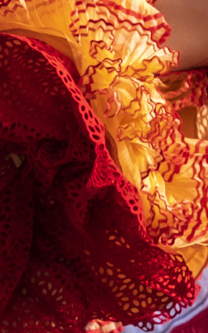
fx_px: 6105
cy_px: -23
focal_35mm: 673
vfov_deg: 3.1
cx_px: -592
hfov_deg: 1.9
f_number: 6.3
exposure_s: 1/1000
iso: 250
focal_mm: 86
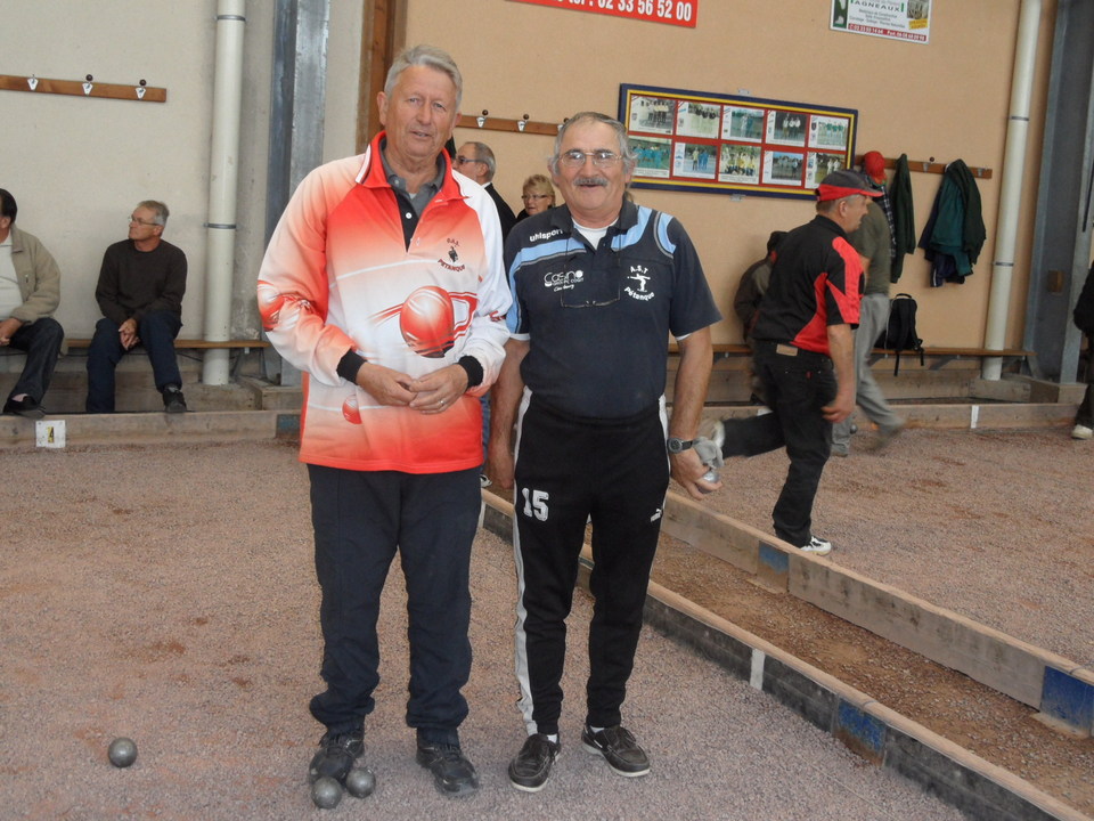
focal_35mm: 40
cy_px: 410
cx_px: 547
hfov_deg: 46.8
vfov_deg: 36.0
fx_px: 1264
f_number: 3.6
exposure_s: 1/45
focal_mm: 6.5
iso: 200
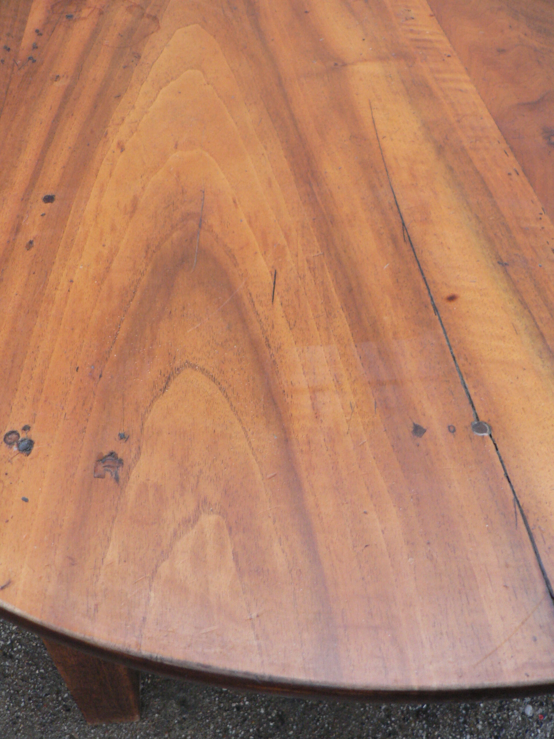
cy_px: 370
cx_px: 277
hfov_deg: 39.7
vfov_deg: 51.4
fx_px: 768
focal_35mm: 36
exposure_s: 1/15
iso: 200
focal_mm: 6
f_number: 2.8
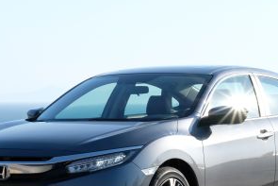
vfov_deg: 7.4
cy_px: 96
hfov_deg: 11.1
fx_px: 1429
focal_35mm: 185
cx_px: 101
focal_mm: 56
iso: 200
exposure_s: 1/125
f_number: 11
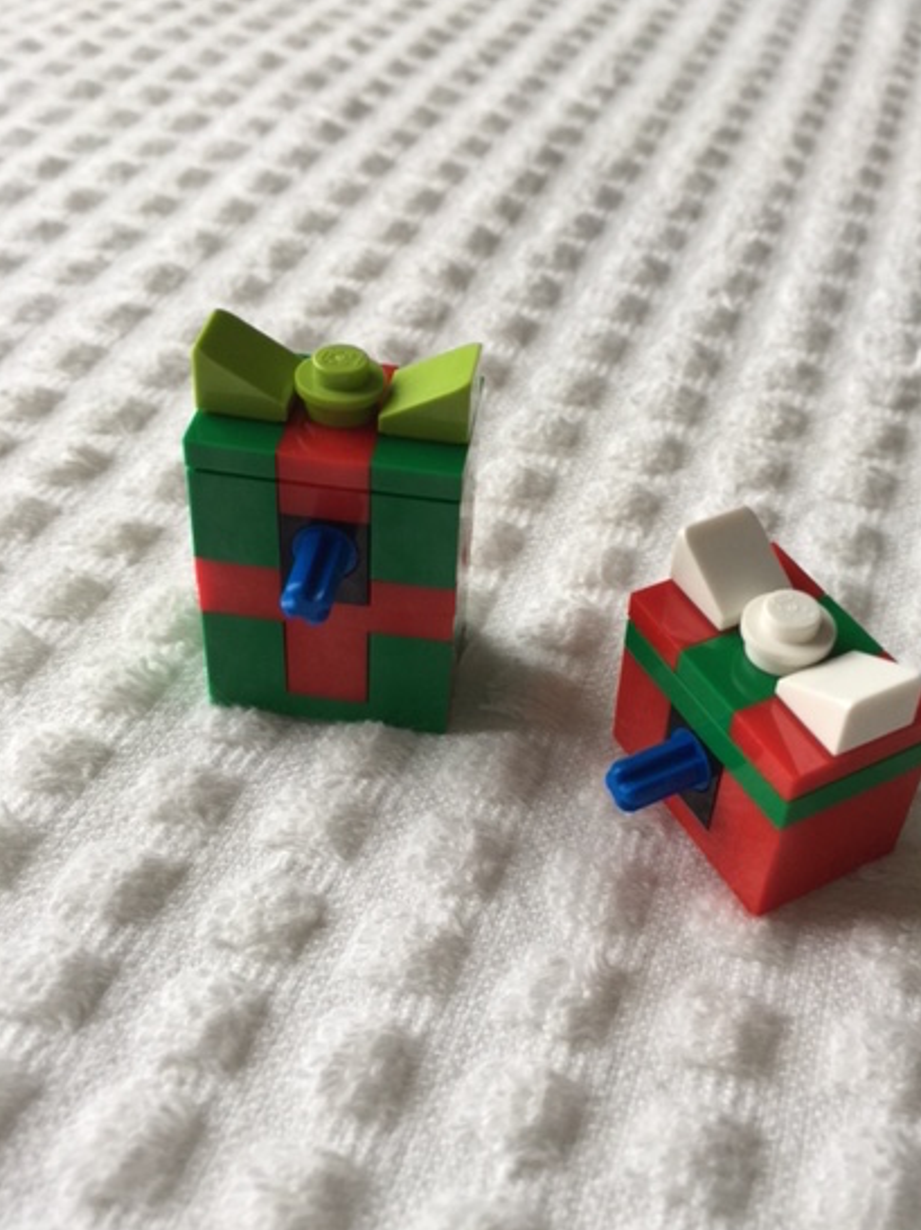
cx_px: 527
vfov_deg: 54.0
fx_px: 1207
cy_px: 638
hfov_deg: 41.7
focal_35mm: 34
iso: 50
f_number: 2.2
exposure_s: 1/30
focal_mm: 4.15
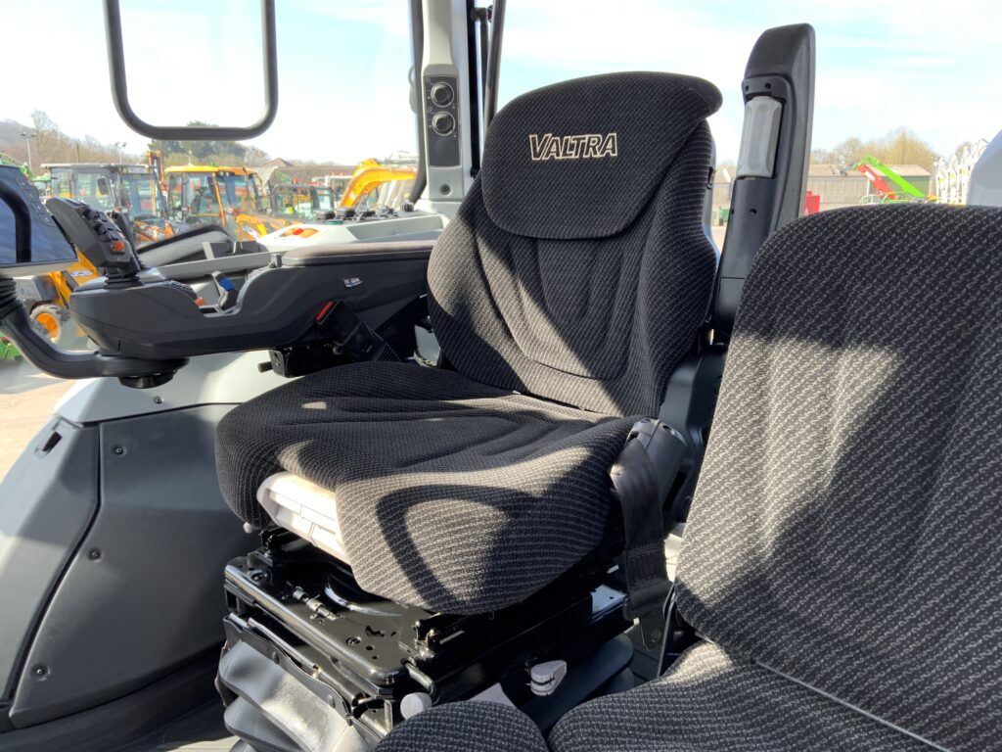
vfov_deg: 48.2
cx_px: 501
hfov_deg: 61.7
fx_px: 839
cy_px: 376
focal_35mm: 29
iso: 20
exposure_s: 1/122
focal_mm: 3
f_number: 1.8
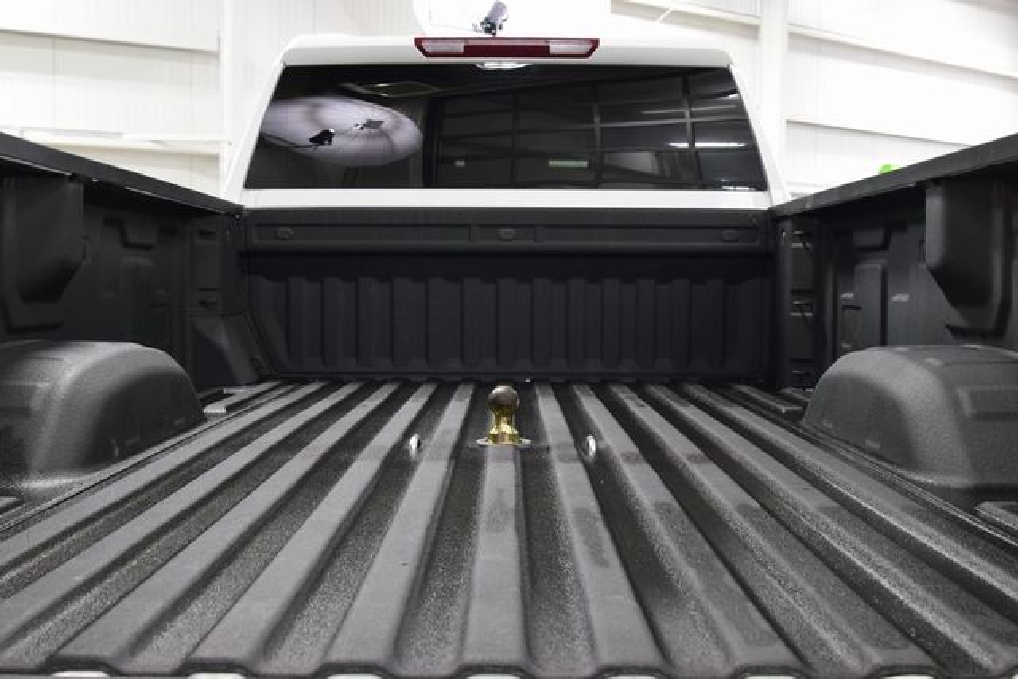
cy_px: 340
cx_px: 509
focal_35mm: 36
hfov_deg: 53.1
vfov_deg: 36.9
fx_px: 1018
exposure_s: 1/15
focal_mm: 24
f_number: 6.3
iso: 720
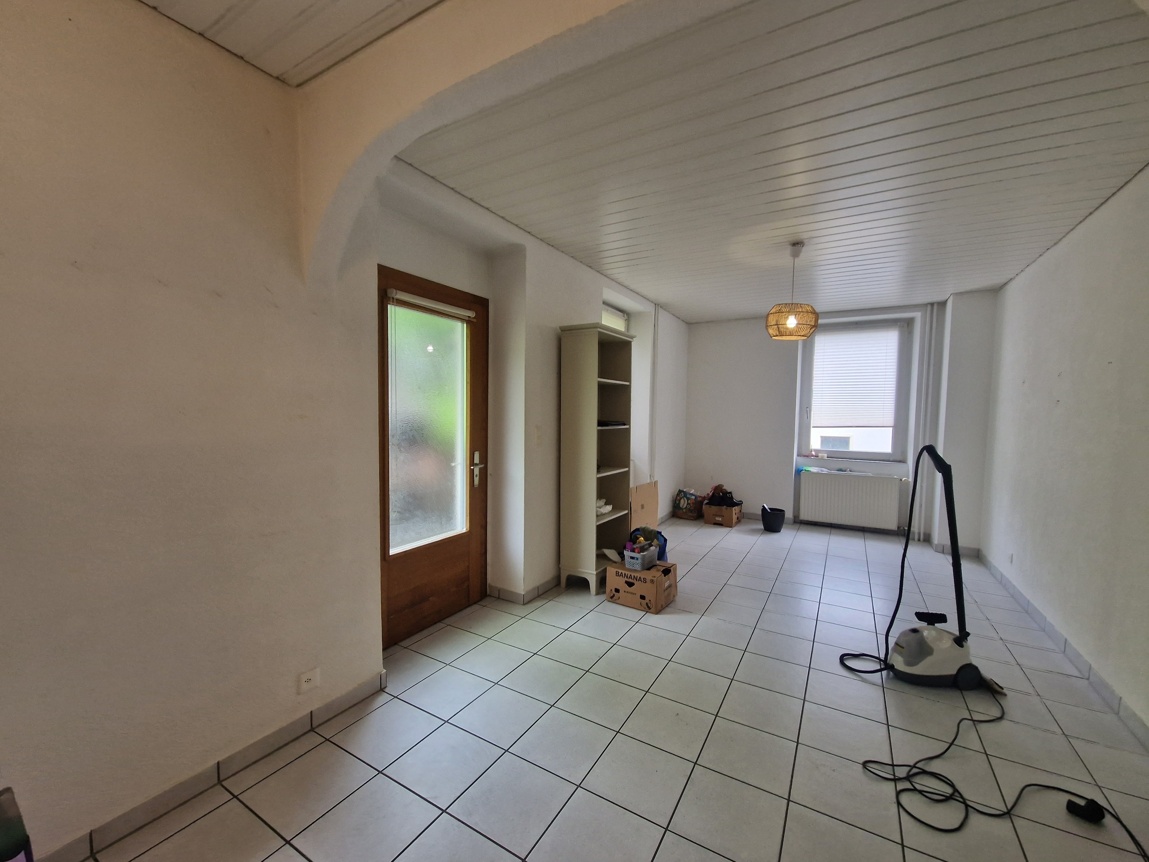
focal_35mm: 13
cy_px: 431
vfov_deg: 89.9
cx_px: 574
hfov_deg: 106.2
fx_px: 432
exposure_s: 1/50
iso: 100
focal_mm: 2.2
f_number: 2.2
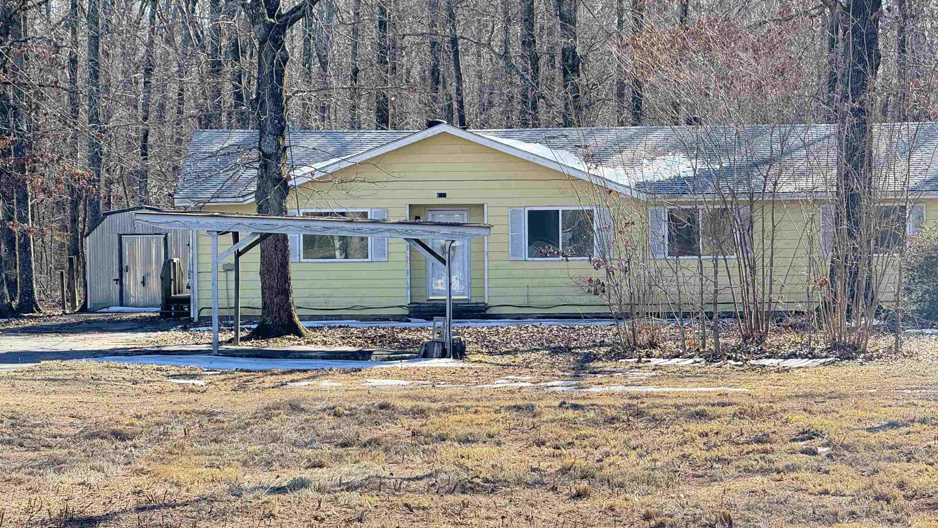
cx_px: 470
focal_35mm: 131
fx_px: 3258
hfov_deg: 16.4
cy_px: 349
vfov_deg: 9.3
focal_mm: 15.66
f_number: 2.8
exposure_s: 1/338
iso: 64
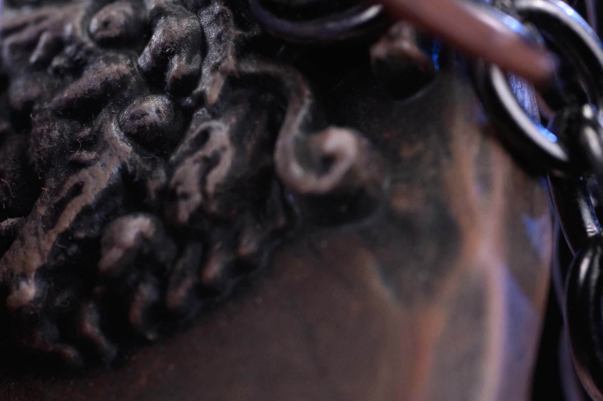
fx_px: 8037
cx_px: 213
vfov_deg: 2.9
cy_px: -9
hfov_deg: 4.3
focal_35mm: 480
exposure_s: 1/30
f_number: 9
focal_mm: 105
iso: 250
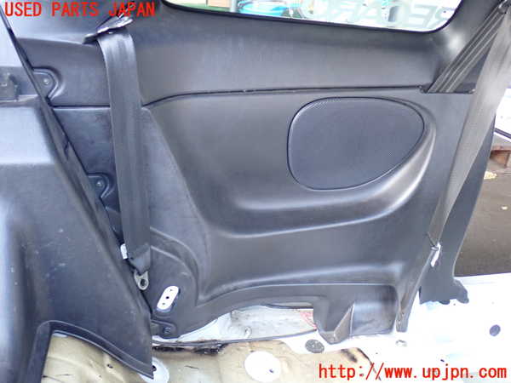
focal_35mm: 47
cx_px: 256
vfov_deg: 30.9
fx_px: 694
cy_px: 192
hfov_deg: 40.4
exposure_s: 1/50
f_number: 3.1
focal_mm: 8.4
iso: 400
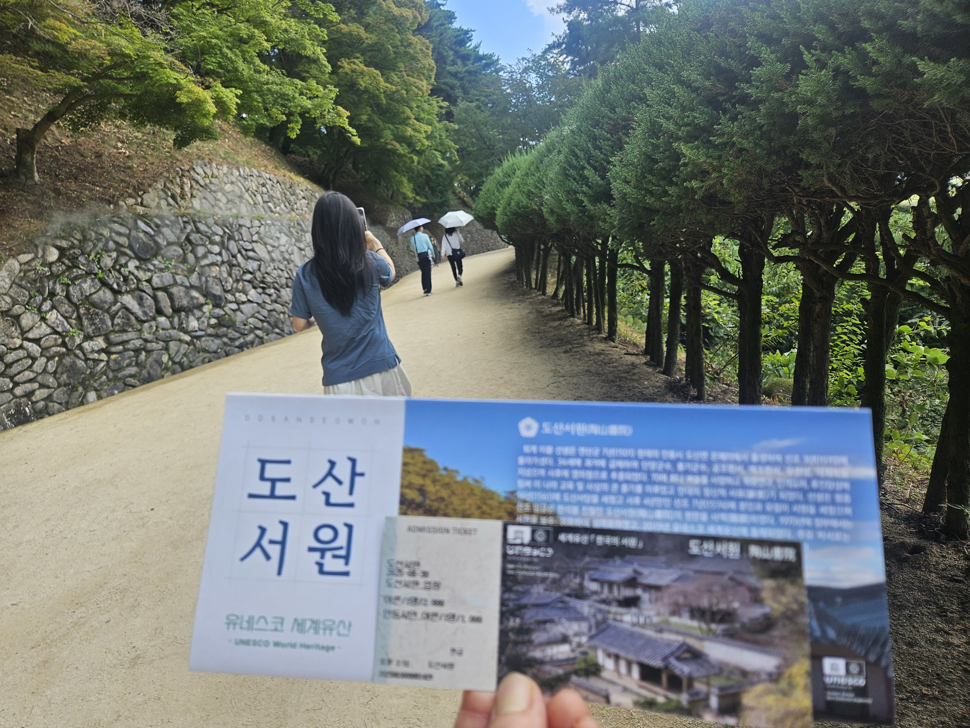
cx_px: 485
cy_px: 364
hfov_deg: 73.9
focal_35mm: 23
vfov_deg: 58.9
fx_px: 644
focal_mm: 5.4
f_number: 1.8
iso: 25
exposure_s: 1/231
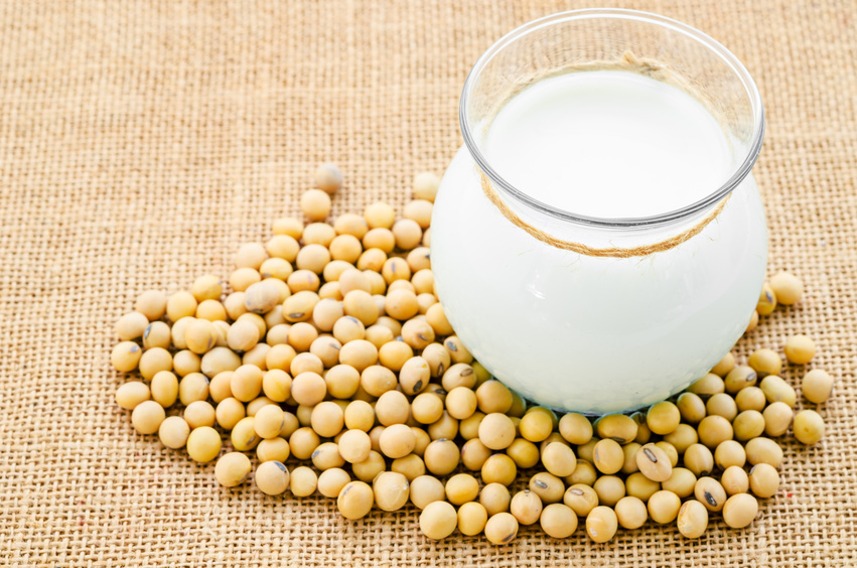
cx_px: 428
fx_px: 2138
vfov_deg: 15.1
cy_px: 284
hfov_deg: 22.7
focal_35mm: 90
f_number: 11
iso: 100
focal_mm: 60
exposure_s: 1/5
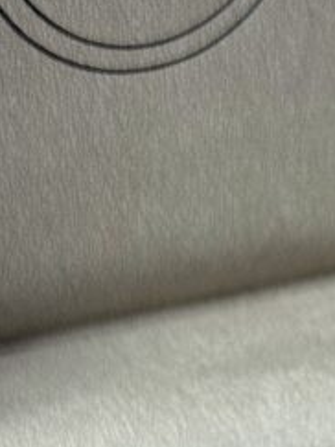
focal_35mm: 158
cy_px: 727
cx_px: 462
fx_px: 2041
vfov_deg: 11.8
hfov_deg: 9.2
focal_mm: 6.76
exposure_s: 1/100
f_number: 1.78
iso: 100
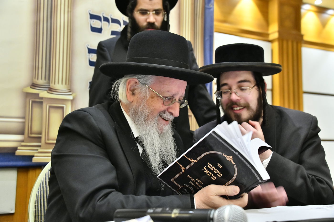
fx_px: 445
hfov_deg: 41.1
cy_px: 111
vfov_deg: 28.1
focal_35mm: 48
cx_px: 167
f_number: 5
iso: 5000
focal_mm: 48
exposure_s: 1/80
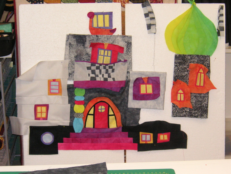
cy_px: 87
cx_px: 116
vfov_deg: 18.4
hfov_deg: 24.4
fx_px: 534
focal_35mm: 80
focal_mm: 13.2
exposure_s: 1/90
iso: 160
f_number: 4.5
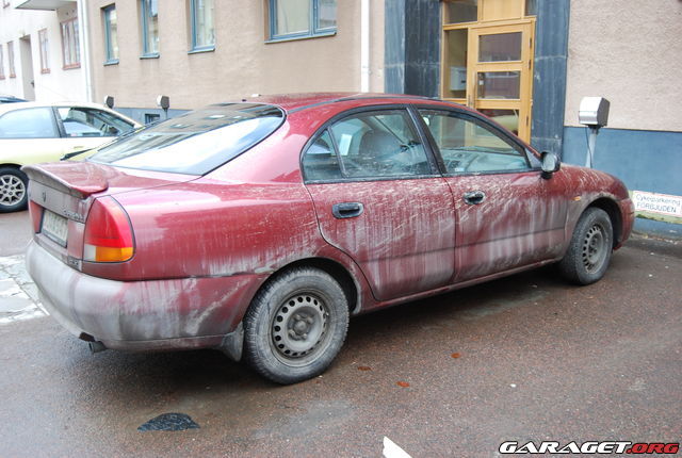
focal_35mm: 34
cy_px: 229
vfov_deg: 38.6
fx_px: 655
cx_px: 341
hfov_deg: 55.0
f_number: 3.8
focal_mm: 23
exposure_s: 1/30
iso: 200
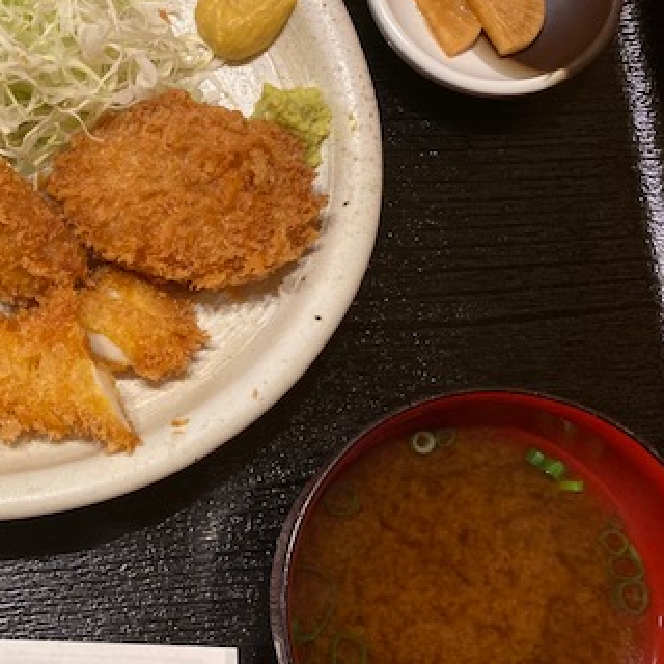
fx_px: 998
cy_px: 367
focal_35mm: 46
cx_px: 27
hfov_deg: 34.1
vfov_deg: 36.8
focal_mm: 4.25
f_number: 1.8
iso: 160
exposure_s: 1/50
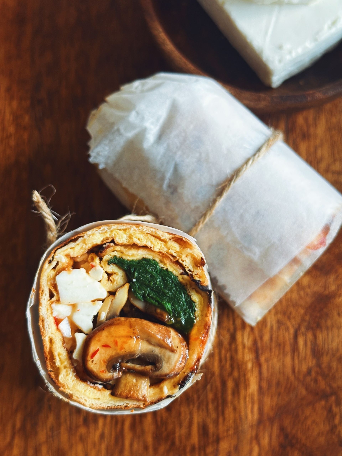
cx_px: 171
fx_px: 632
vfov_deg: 39.7
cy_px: 228
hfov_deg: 30.3
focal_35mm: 48
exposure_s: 1/60
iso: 160
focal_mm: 6.86
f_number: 1.78
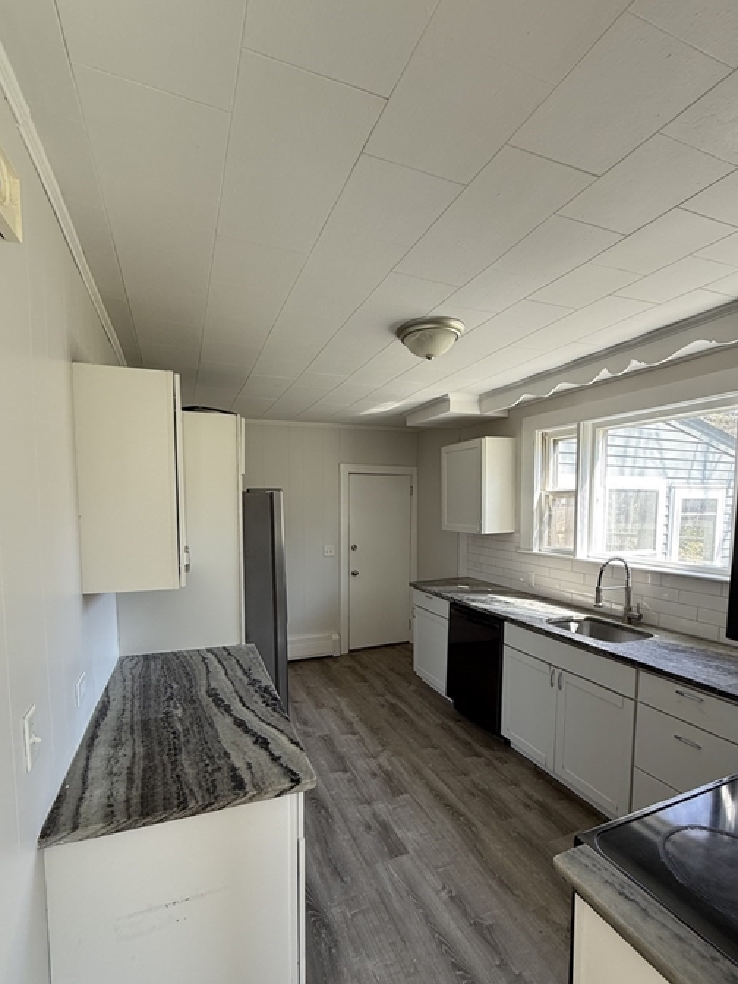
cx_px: 350
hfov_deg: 78.0
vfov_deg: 94.2
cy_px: 543
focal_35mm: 16
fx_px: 455
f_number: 2.2
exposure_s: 1/99
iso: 100
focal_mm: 2.22
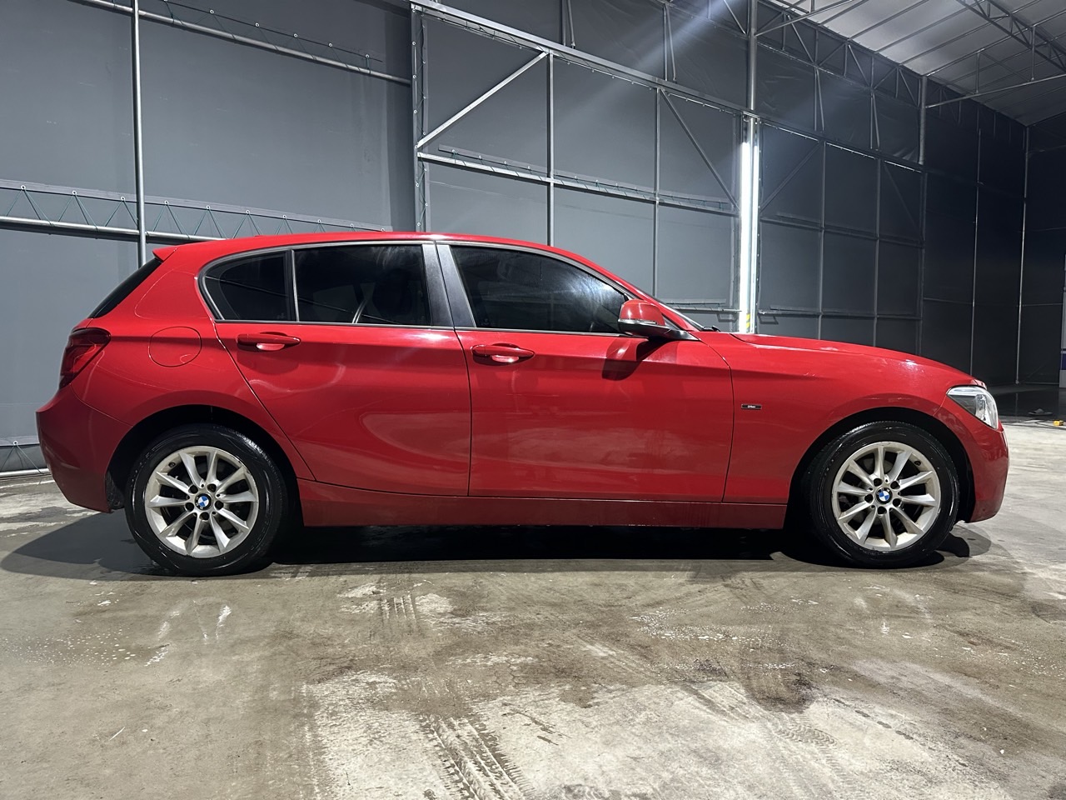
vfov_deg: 56.8
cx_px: 533
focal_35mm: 24
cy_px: 400
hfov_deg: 71.6
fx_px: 739
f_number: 1.78
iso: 500
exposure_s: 1/60
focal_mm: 6.86
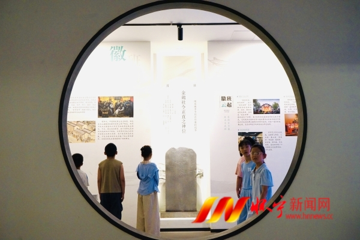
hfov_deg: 58.7
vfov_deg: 41.1
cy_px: 120
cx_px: 180
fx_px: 320
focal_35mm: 32
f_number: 7.1
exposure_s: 1/200
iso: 3200
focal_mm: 32
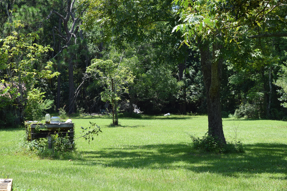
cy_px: 96
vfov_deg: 16.6
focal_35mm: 82
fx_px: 658
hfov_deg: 24.6
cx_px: 144
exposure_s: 1/250
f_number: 8
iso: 200
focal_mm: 55
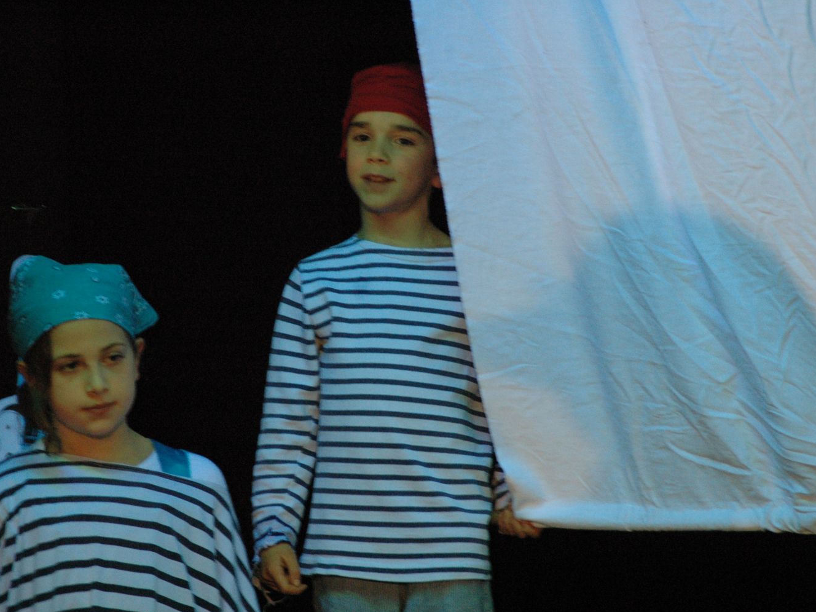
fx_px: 7308
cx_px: 360
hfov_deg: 6.4
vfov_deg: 4.8
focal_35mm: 310
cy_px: 307
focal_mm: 190
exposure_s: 1/30
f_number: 4.8
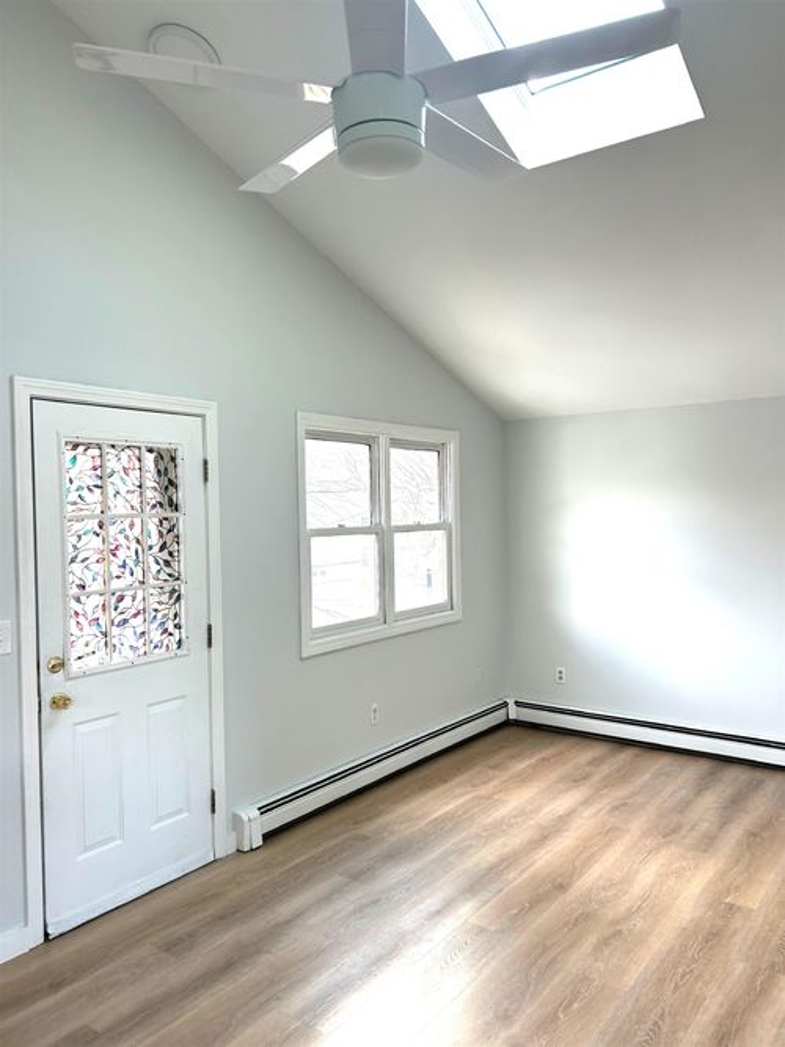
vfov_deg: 67.3
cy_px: 524
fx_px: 786
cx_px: 392
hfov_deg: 53.0
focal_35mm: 26
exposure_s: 1/126
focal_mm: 5.7
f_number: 1.5
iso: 50
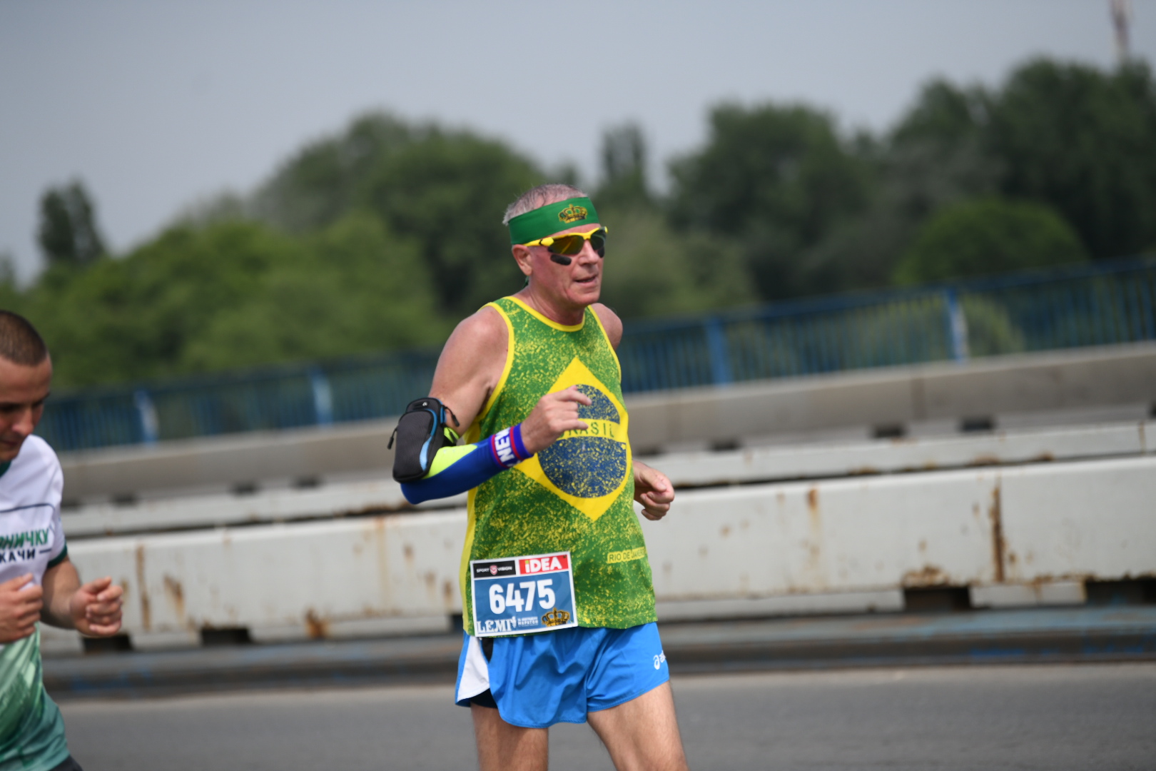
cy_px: 386
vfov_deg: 8.6
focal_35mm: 160
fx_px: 5137
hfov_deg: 12.8
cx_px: 578
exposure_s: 1/8000
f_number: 3.2
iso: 400
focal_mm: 160
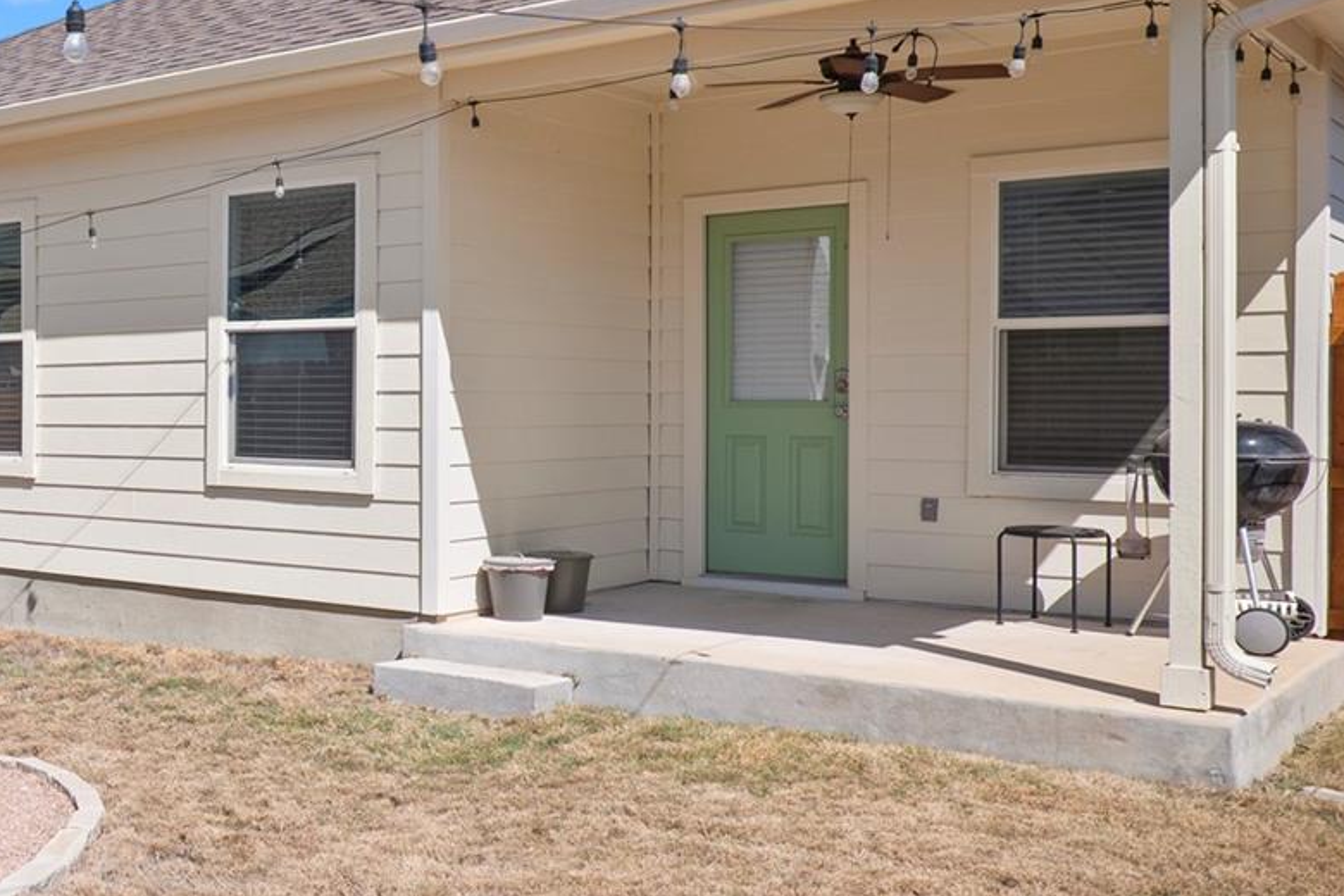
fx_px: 1568
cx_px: 22
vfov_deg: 31.9
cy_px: 420
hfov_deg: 40.9
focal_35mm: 42
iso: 400
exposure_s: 1/40
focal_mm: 16
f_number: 7.1
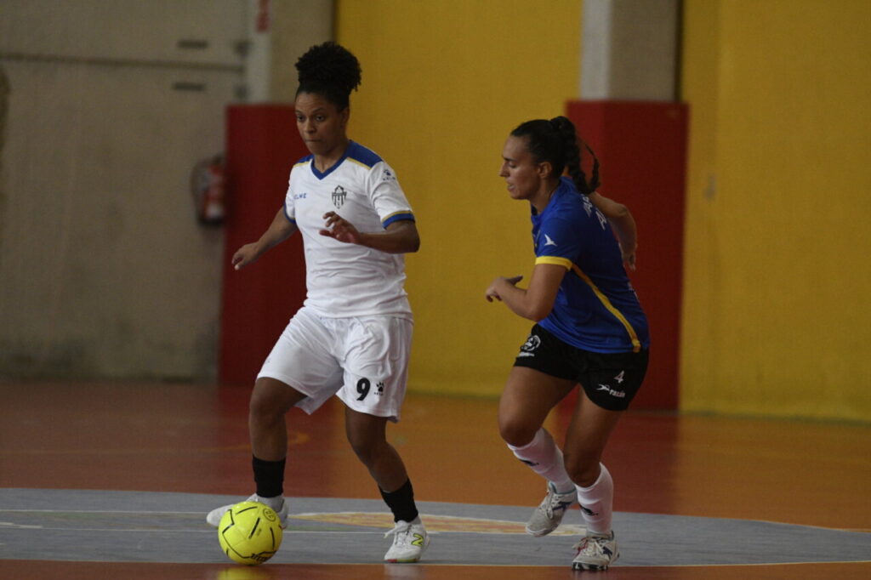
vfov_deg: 4.8
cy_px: 290
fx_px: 6893
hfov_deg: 7.2
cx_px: 436
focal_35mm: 285
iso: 4000
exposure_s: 1/1000
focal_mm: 190
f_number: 2.8
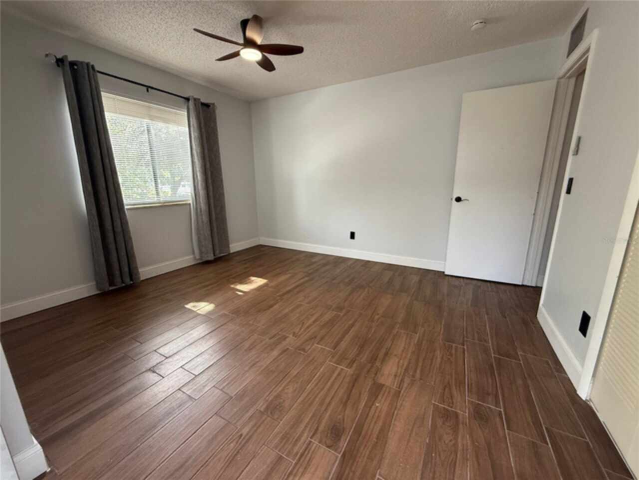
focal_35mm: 14
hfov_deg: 102.1
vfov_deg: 85.7
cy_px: 240
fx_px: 258
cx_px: 320
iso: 320
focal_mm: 2.22
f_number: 2.2
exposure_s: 1/99
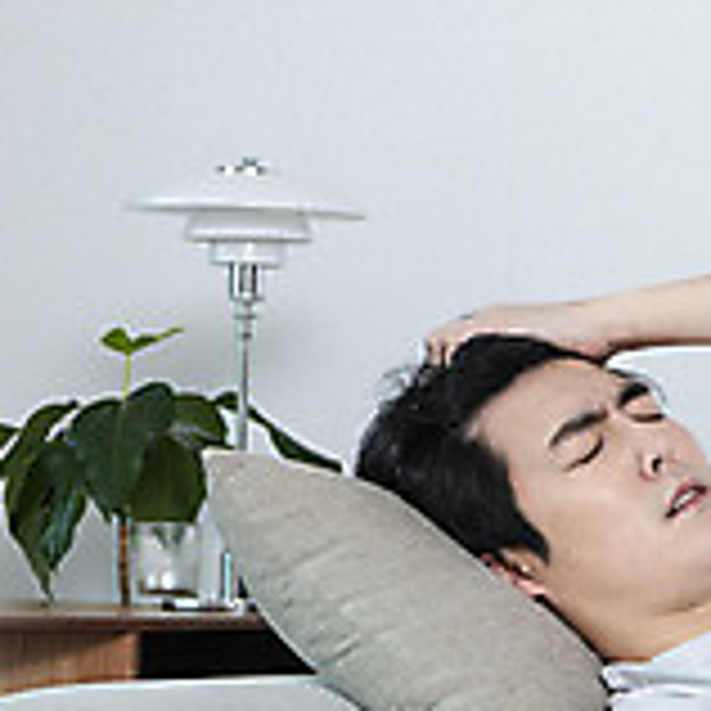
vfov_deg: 8.7
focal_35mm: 200
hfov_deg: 8.6
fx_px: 4648
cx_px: 1030
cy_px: 662
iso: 200
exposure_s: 1/125
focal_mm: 62
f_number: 4.5
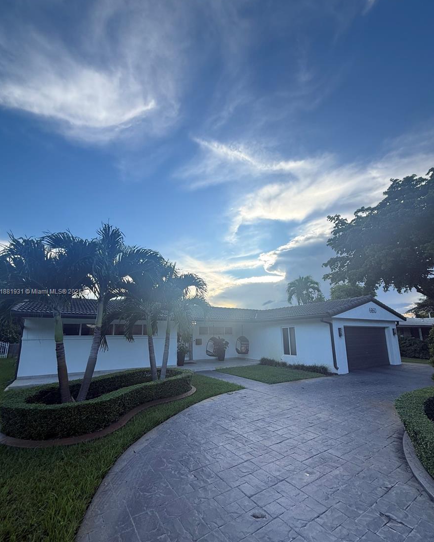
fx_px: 241
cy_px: 292
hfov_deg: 84.1
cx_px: 214
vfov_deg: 96.6
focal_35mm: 15
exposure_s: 1/323
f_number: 2.2
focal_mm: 2.22
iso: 64
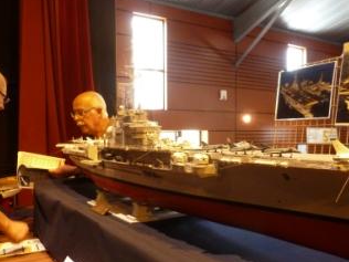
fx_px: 343
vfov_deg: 41.6
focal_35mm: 34
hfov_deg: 53.9
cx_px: 190
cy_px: 160
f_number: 3.3
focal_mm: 4.3
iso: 400
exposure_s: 1/20
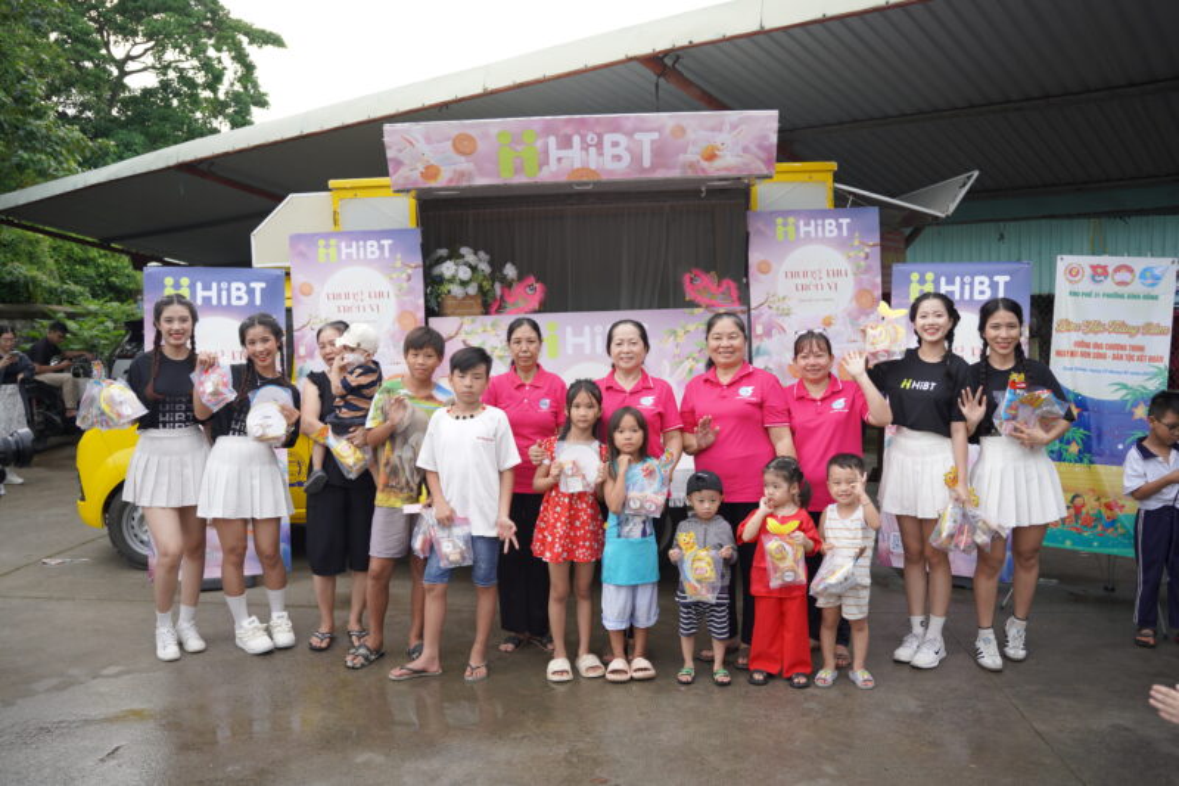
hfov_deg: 61.9
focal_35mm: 30
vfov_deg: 43.6
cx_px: 590
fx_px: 982
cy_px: 393
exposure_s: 1/200
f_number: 2.8
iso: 200
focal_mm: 30
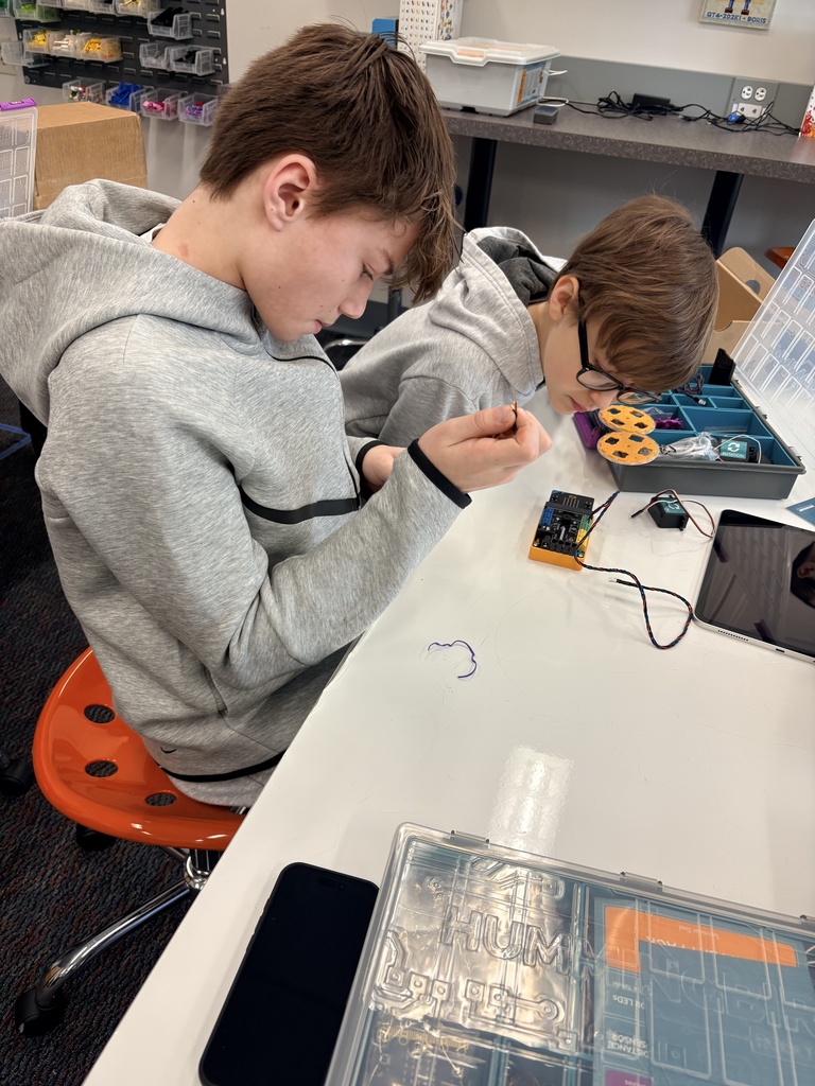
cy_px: 543
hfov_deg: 53.1
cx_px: 408
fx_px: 816
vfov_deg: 67.3
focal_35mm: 26
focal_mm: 5.96
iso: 64
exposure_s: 1/60
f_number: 1.6
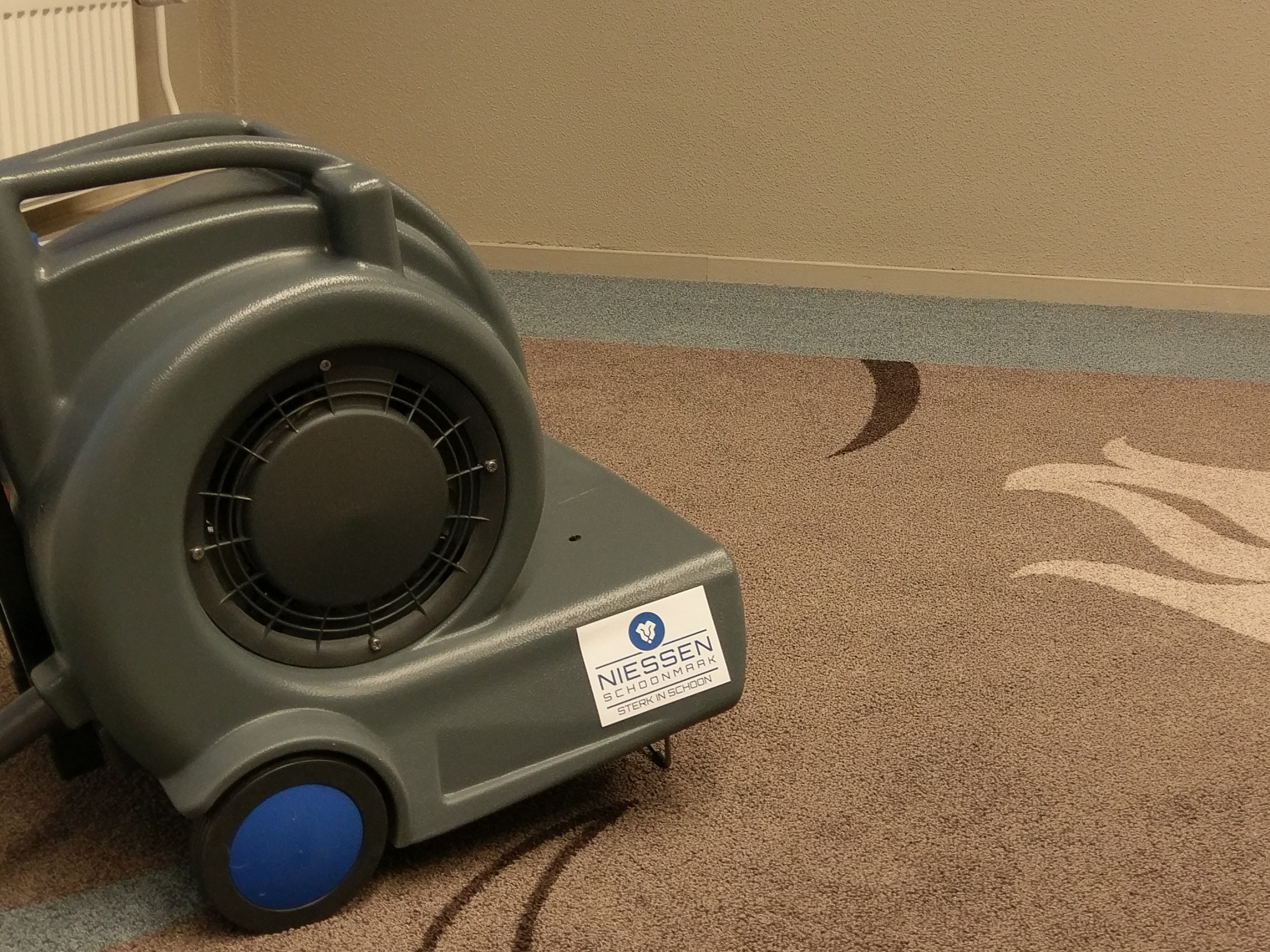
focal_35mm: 51
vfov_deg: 28.5
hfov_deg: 37.2
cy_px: 376
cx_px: 807
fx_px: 1871
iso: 250
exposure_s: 1/33
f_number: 1.8
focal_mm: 4.58
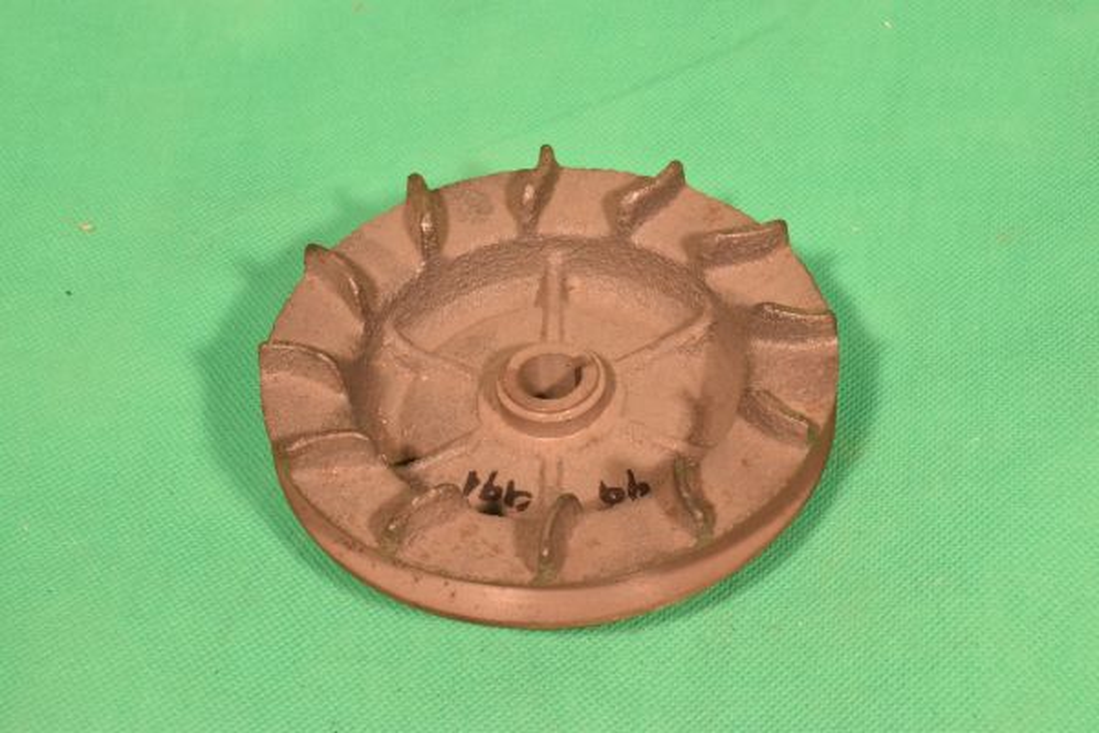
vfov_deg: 19.7
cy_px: 366
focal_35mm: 69
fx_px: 2106
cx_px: 550
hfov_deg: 29.2
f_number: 25
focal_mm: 46
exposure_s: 1/80
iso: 4500
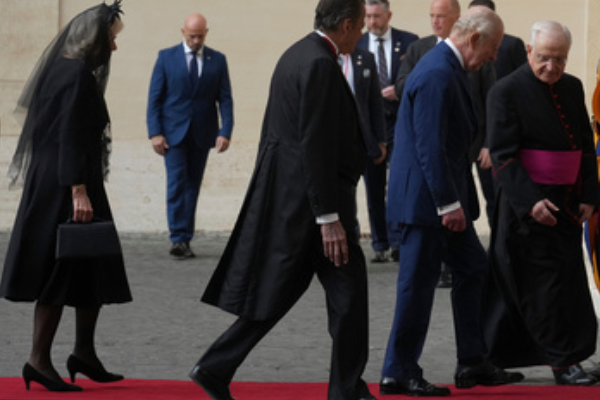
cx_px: 409
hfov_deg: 6.9
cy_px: 134
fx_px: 4983
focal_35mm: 299
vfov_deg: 4.6
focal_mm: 203
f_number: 10
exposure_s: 1/1250
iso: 2500
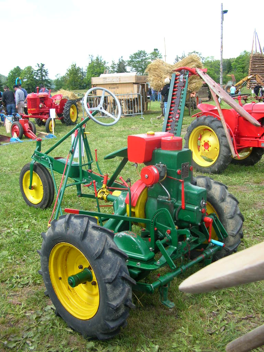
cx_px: 132
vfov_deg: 52.6
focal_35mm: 35
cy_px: 176
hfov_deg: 40.7
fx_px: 356
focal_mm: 5.8
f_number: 2.8
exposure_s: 1/227
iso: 50
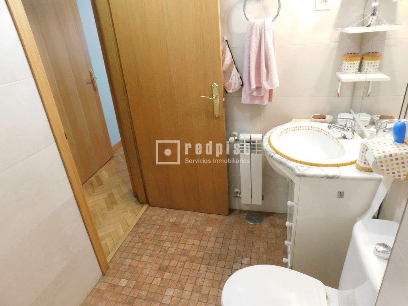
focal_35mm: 23
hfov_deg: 73.9
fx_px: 271
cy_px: 153
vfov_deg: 58.9
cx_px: 204
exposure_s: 1/25
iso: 400
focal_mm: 4
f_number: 3
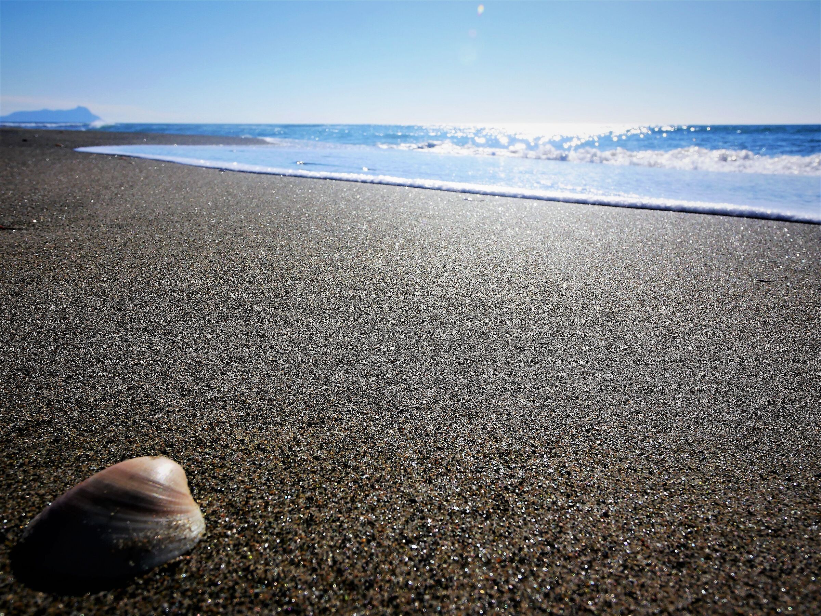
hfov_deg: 67.3
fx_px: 617
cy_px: 308
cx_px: 410
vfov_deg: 53.1
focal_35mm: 26
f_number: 10
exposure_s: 1/800
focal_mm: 13
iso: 200
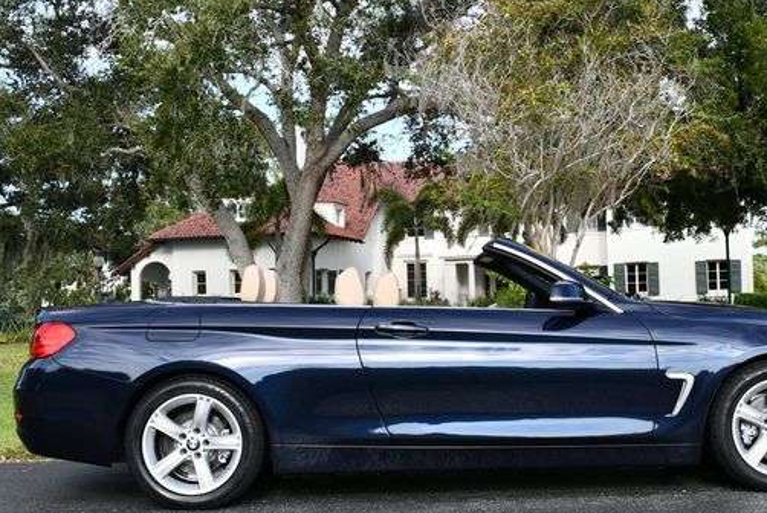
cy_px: 240
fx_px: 1088
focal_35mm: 51
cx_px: 463
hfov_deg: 38.7
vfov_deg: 26.5
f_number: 8
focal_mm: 20
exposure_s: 1/250
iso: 200
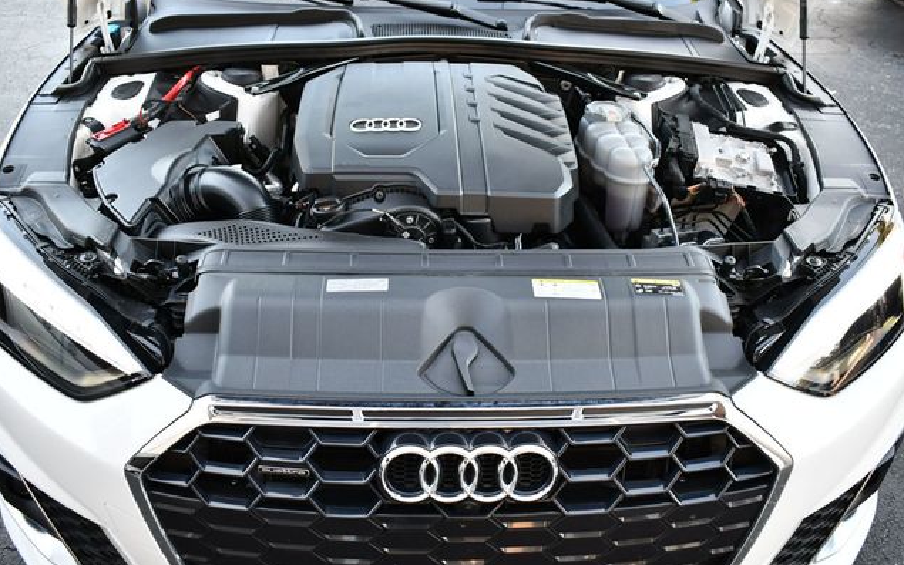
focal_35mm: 37
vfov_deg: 34.4
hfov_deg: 52.7
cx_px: 450
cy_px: 263
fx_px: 912
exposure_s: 1/250
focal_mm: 18
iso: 560
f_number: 3.5
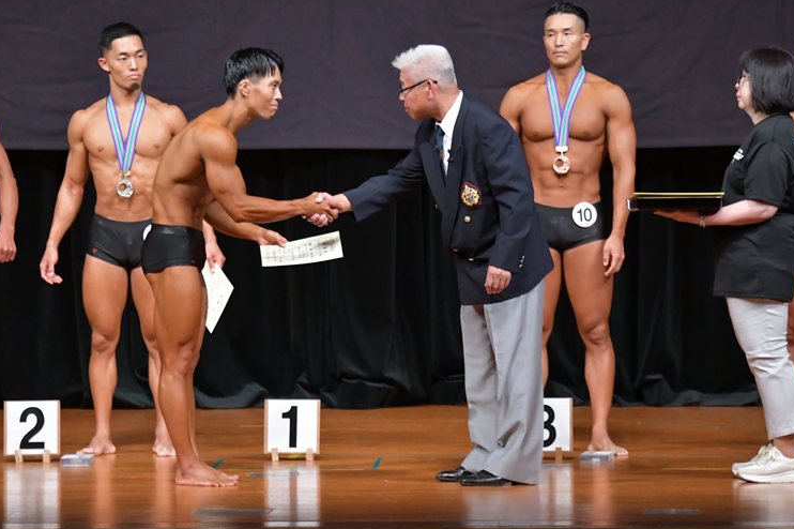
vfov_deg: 4.9
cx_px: 392
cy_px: 267
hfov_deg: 7.3
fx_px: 6217
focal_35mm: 282
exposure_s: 1/400
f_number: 5.6
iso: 5000
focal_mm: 180
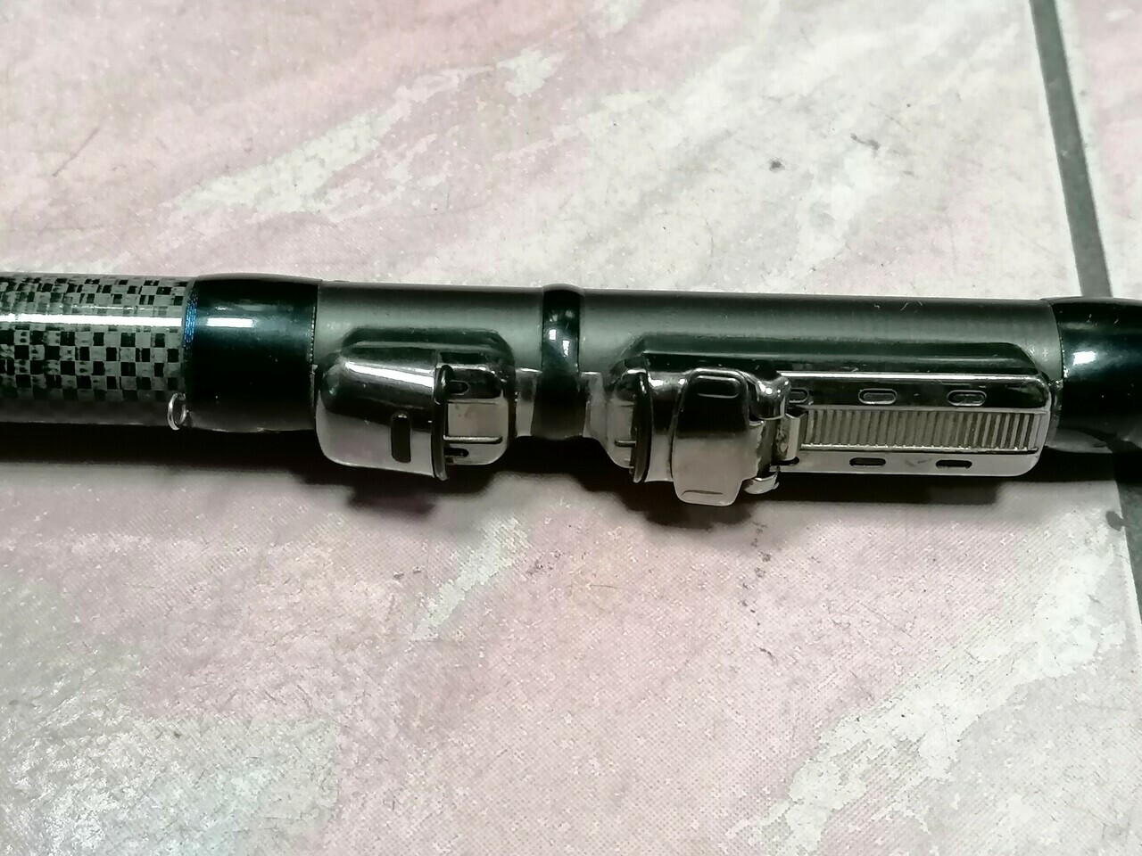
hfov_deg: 35.5
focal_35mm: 54
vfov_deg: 27.0
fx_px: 1781
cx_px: 571
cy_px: 428
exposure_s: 1/33.3
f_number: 1.8
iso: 320
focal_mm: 4.75
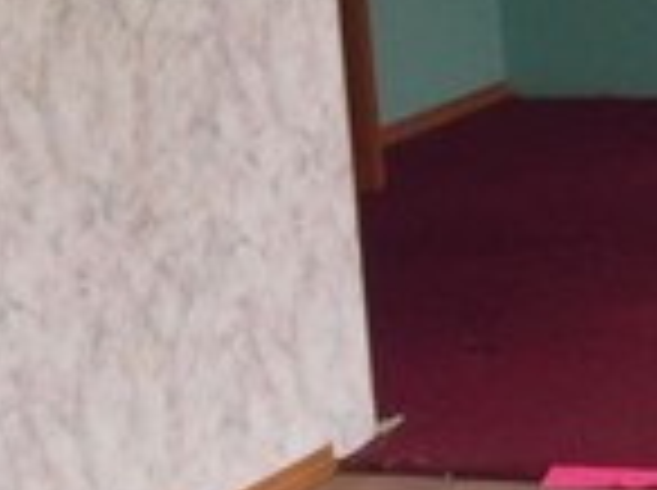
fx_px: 2748
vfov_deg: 10.1
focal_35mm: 145
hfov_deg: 12.2
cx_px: 1269
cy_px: -31
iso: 50
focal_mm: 4.12
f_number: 2.4
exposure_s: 1/40
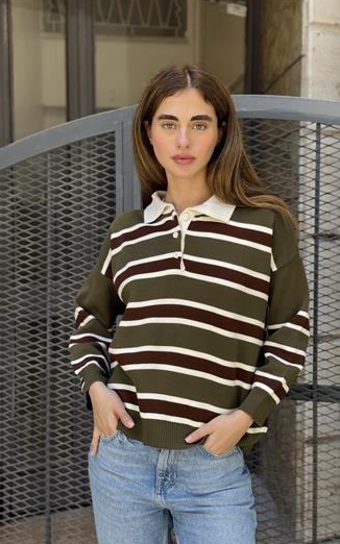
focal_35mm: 52
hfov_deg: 24.8
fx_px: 771
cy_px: 274
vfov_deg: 38.9
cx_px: 191
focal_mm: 6.76
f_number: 1.78
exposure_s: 1/300
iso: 64
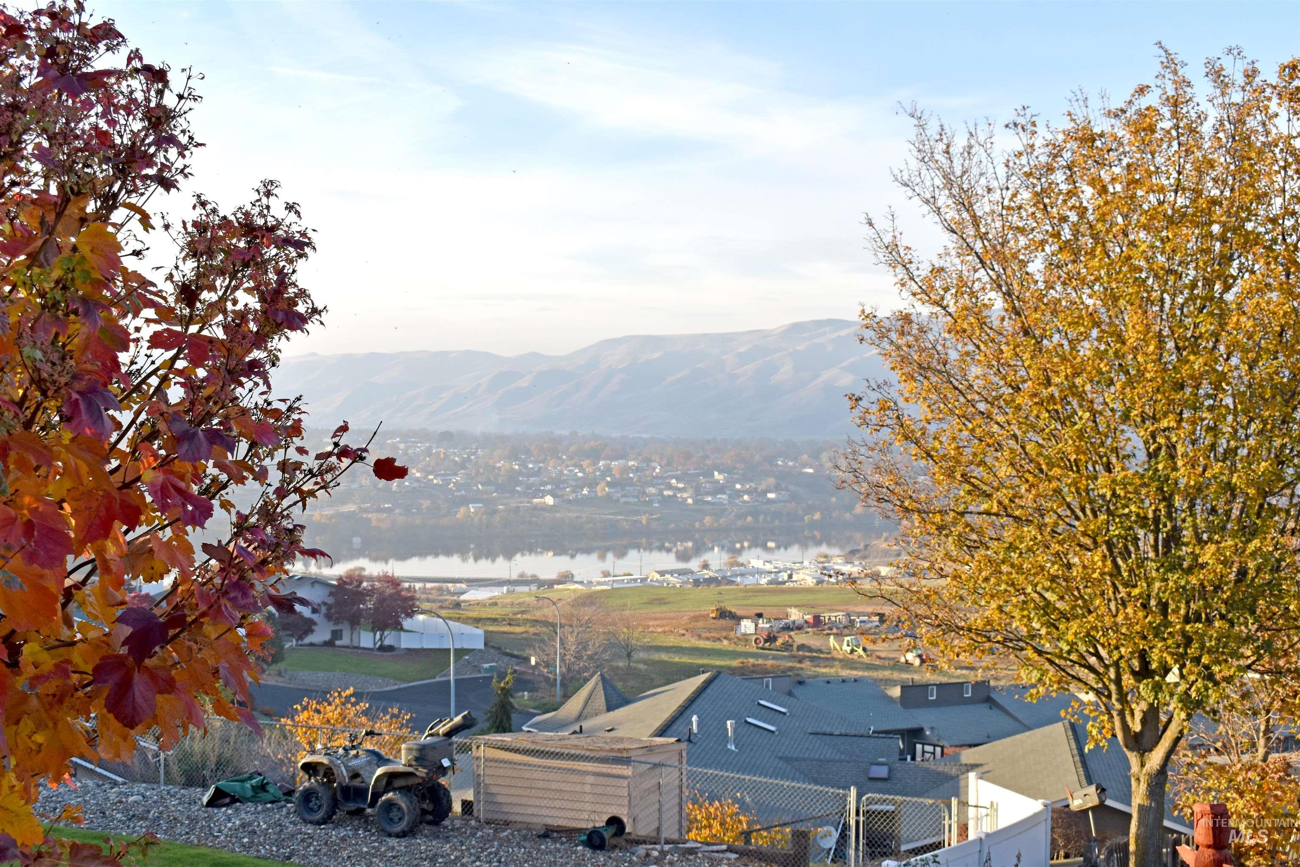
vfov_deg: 29.9
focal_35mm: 45
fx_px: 1625
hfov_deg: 43.6
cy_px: 434
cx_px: 650
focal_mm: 30
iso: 200
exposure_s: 1/250
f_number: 8
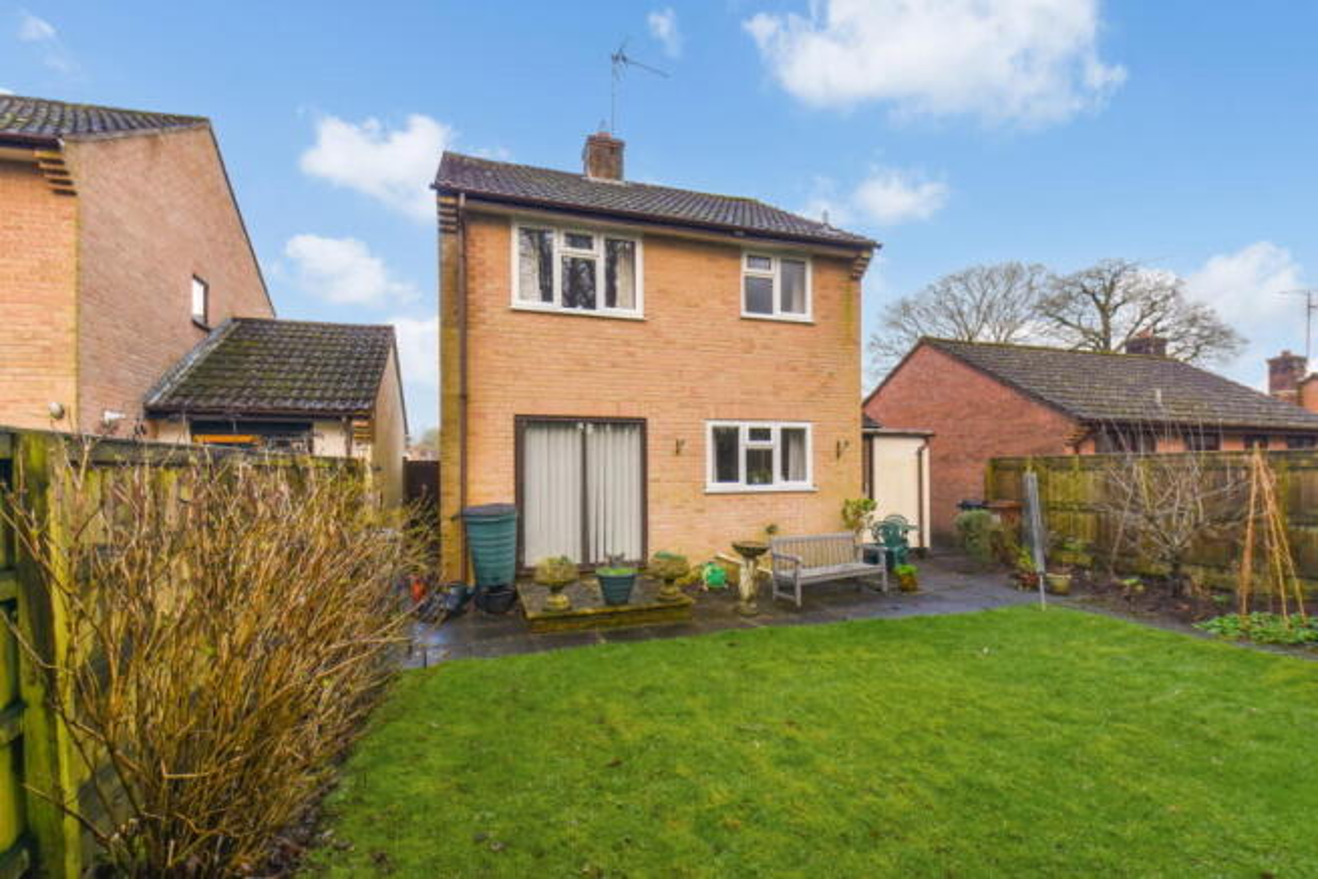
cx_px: 659
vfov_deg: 77.4
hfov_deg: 100.4
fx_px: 549
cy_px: 440
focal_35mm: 15
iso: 200
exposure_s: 1/250
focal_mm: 10
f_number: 5.6
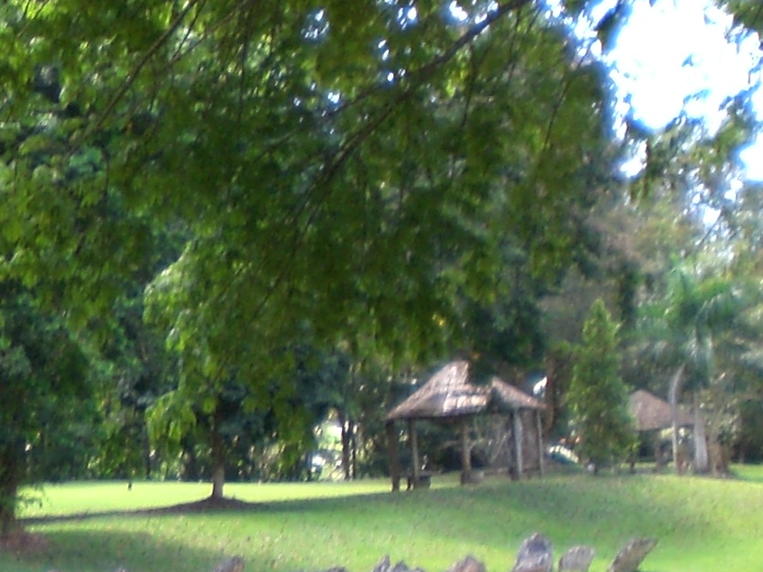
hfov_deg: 13.9
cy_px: 455
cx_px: -133
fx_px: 3041
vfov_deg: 10.7
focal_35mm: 138
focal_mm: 6.3
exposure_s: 1/200
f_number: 3.1
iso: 100
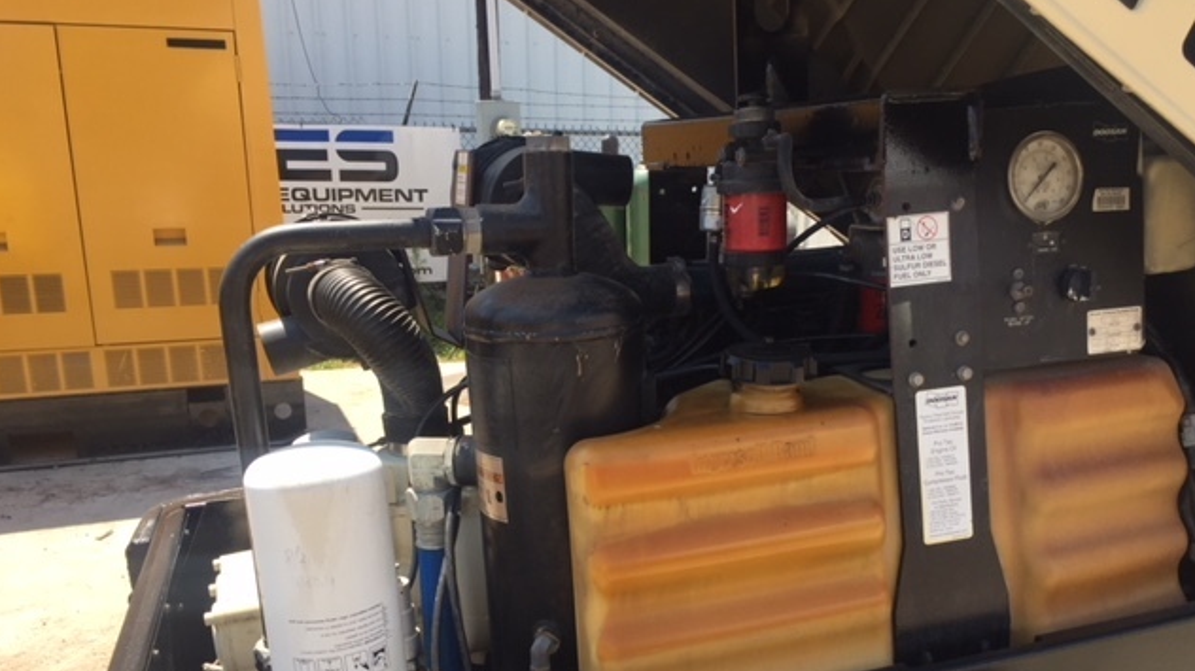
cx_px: 594
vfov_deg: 36.3
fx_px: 1014
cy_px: 442
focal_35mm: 32
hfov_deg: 61.0
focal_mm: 4.15
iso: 32
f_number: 2.2
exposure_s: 1/694
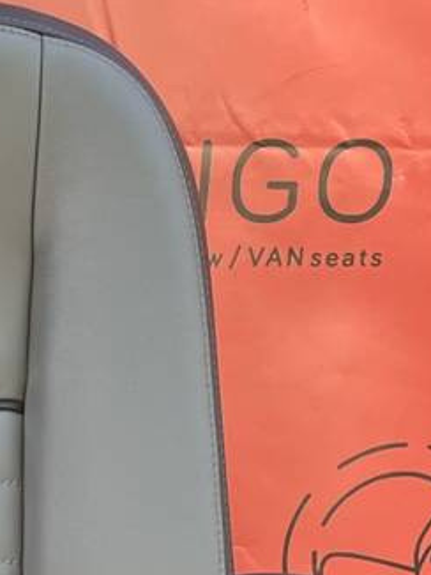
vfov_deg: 14.5
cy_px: 817
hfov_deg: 11.1
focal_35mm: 128
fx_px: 2124
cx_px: -214
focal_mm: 5.1
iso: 80
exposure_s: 1/121
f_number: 1.6
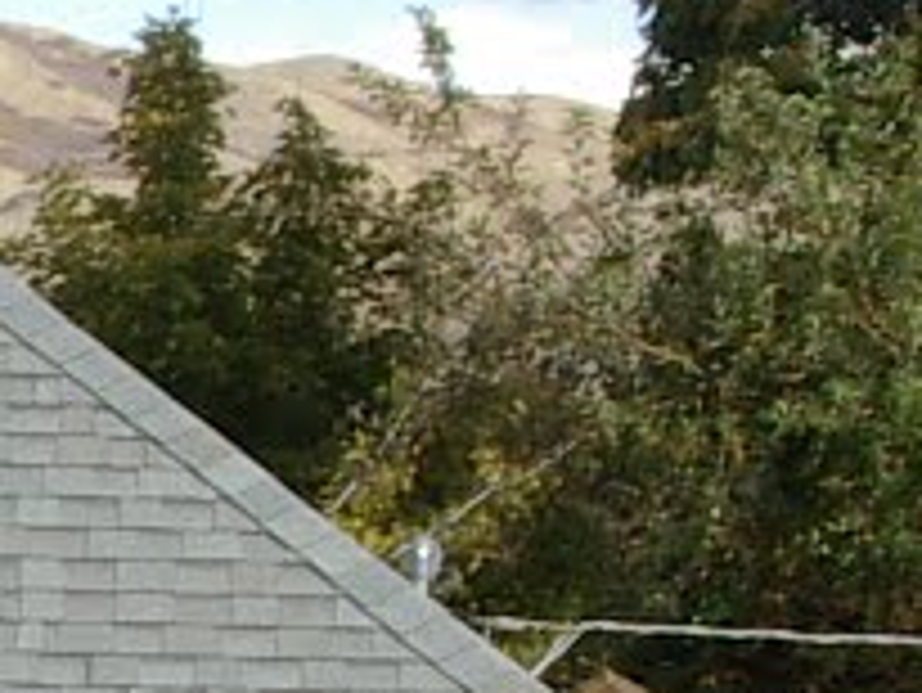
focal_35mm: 439
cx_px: -1228
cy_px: 976
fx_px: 11700
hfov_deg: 4.4
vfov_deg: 3.4
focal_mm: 13.3
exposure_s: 1/125
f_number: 7.6
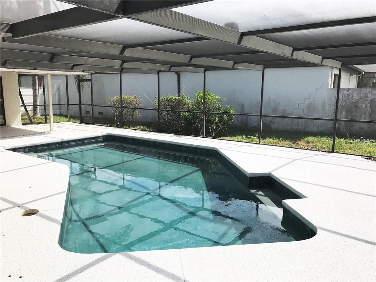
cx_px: 188
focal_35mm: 28
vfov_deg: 49.7
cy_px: 141
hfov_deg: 63.4
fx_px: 304
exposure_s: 1/2907
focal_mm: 3.99
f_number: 1.8
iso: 20
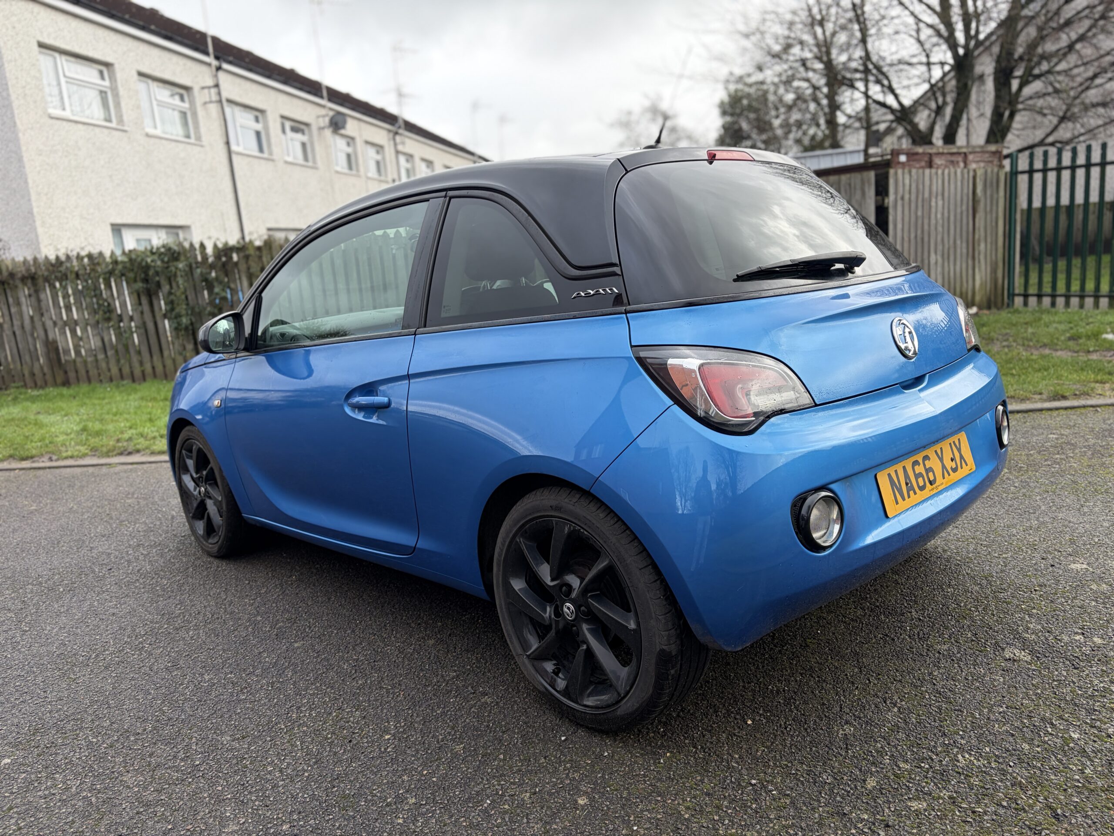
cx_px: 557
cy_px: 418
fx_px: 837
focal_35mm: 26
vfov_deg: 53.1
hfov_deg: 67.3
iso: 40
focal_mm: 5.96
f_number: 1.6
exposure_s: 1/256
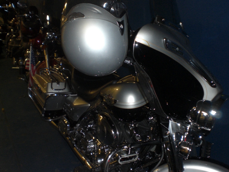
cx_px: 114
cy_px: 86
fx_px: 251
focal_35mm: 38
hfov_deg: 49.0
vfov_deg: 37.7
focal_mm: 6.3
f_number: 3.1
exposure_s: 1/60
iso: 200
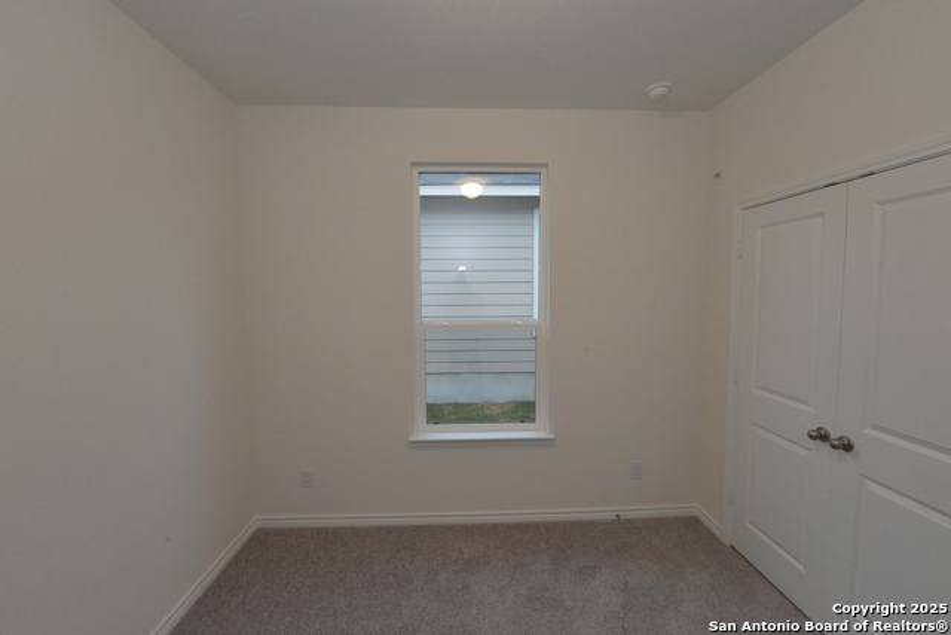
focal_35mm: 15
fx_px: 396
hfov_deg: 100.4
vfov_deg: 77.4
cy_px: 318
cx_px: 476
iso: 6400
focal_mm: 15
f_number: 11
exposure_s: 1/125
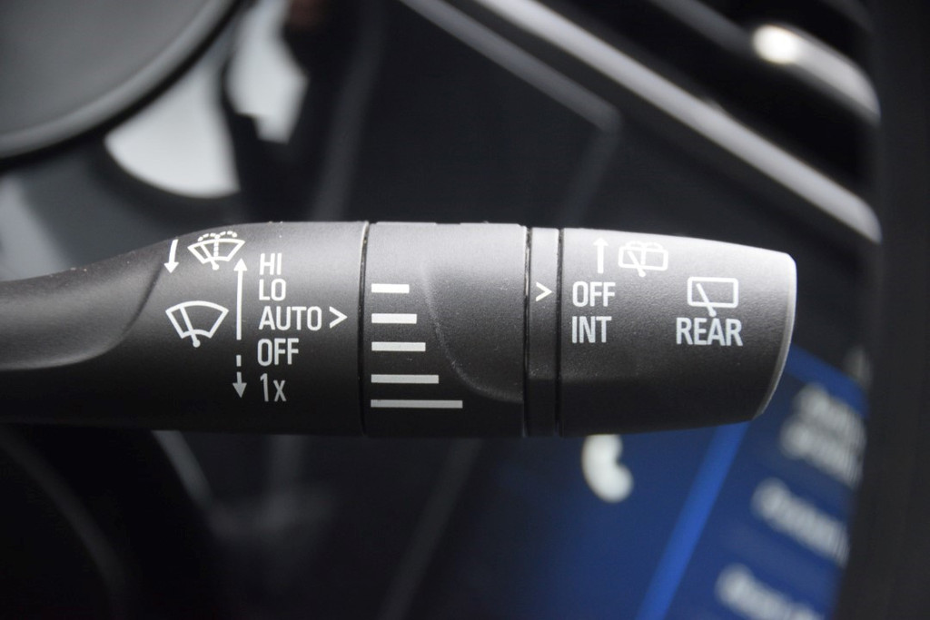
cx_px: 465
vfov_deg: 10.8
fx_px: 3294
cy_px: 310
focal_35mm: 128
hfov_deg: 16.1
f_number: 5.6
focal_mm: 85
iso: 1100
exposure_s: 1/60
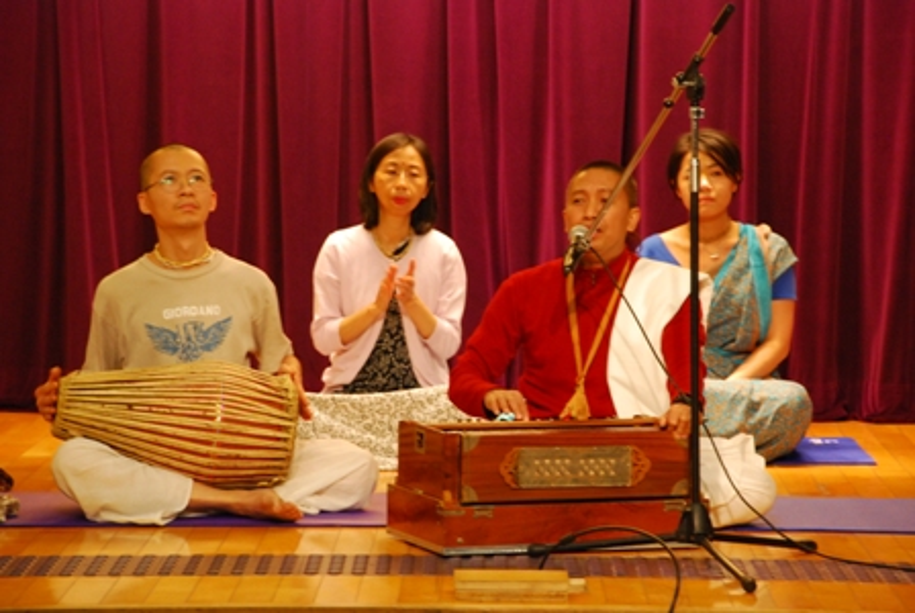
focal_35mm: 142
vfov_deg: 9.7
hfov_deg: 14.4
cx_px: 458
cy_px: 306
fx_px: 3627
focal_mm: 95
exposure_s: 1/30
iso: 800
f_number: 5.6
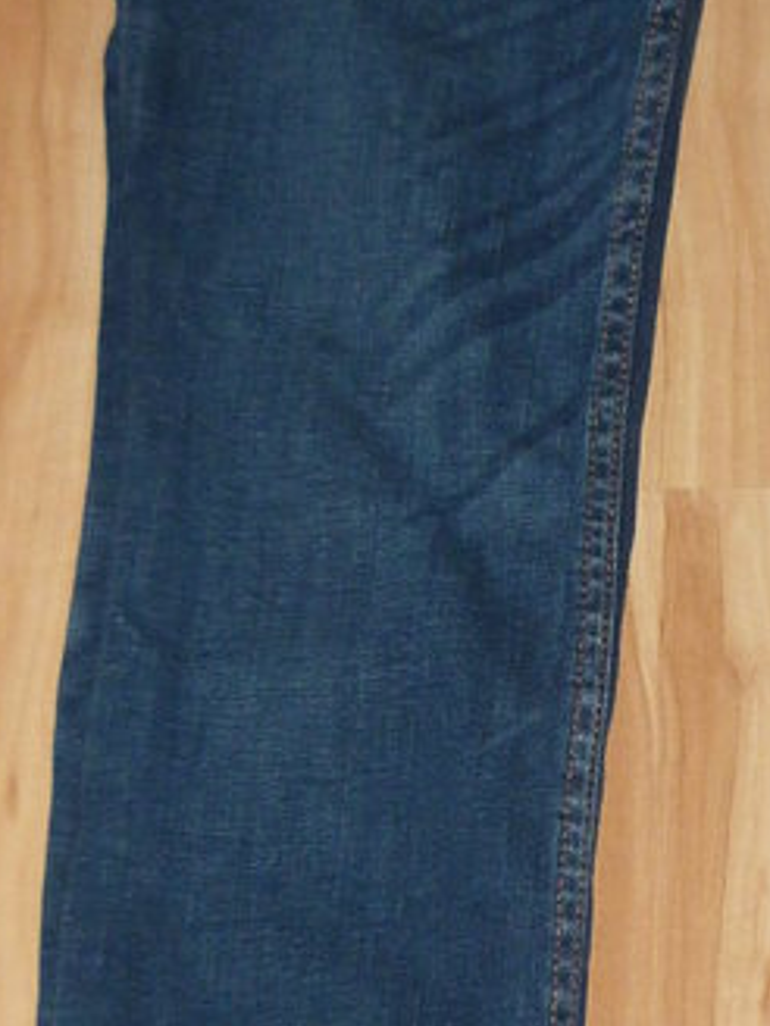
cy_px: 612
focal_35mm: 134
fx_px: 3974
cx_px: 720
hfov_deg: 11.0
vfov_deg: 14.7
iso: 100
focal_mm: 5.5
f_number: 2.8
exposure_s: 1/30
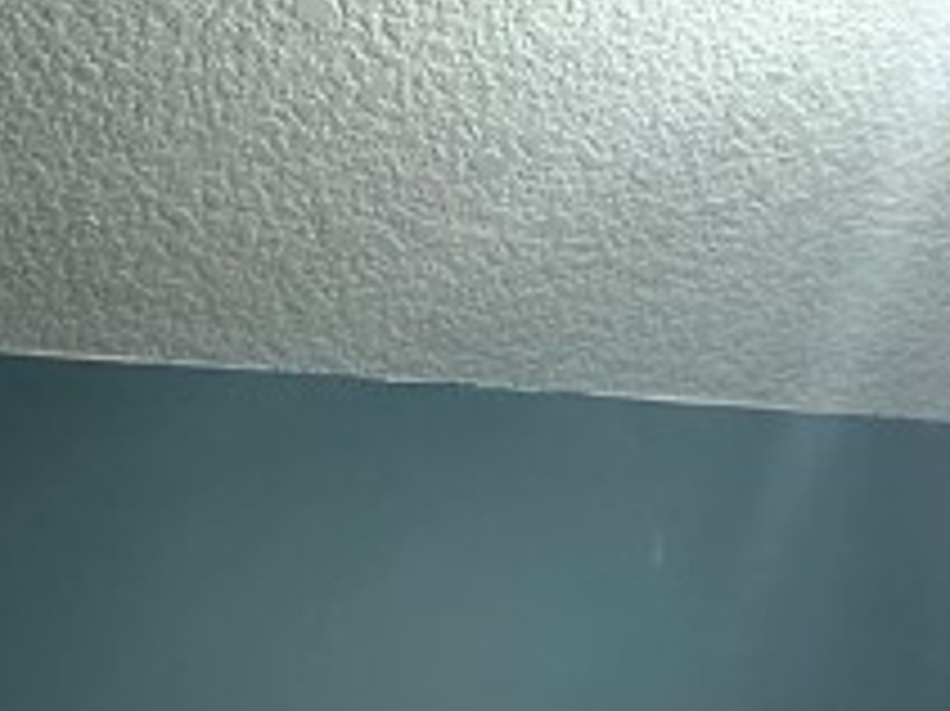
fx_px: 1865
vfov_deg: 15.5
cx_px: 297
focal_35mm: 68
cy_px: 1552
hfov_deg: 28.3
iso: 400
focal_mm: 2.22
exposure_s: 1/60
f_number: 2.2
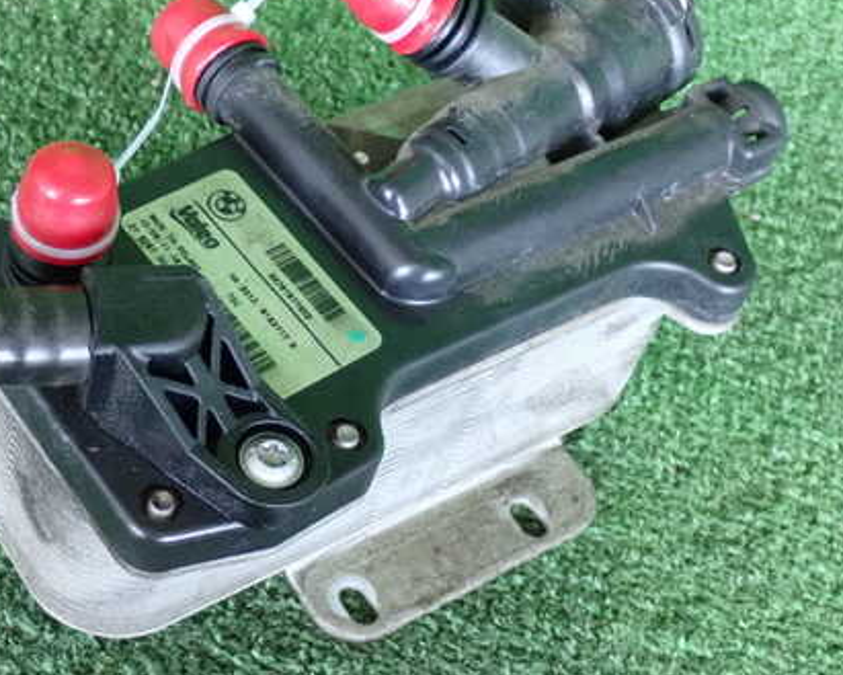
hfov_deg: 24.7
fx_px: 1922
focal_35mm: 77
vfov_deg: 19.9
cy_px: 267
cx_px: 324
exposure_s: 1/125
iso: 1250
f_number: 3.3
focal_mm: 9.65
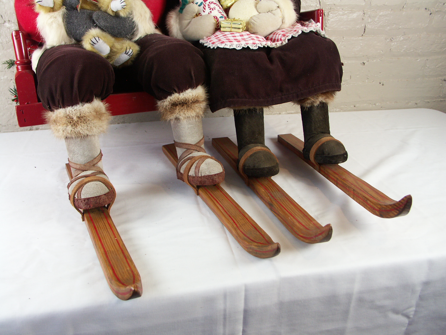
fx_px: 399
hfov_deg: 58.4
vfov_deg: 45.4
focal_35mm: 31
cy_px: 168
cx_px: 223
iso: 100
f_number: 2.8
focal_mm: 7.94
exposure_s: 1/25
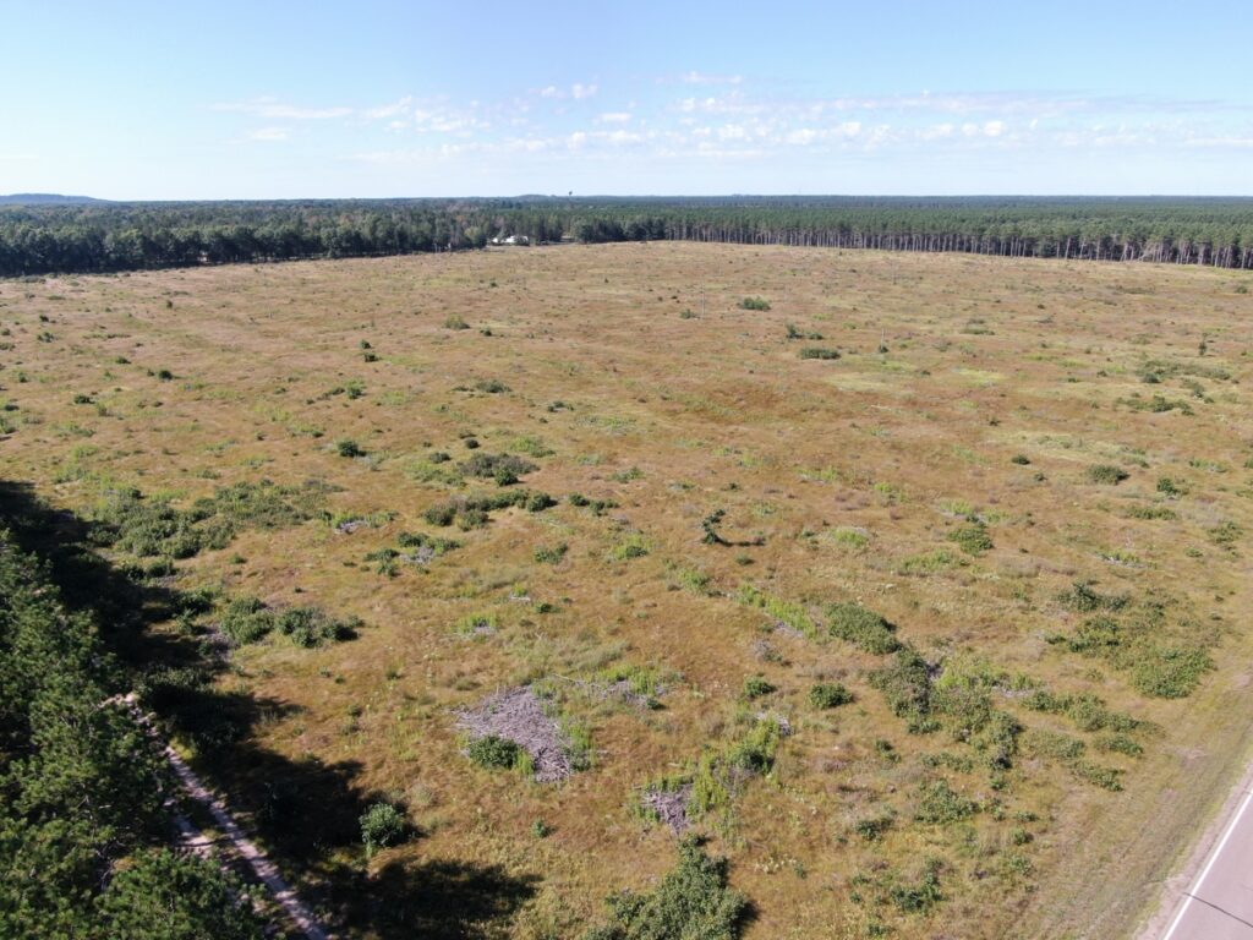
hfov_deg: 71.6
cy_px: 470
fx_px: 869
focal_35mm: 24
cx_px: 626
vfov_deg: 56.8
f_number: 2.8
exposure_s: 1/800
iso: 110
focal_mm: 4.39
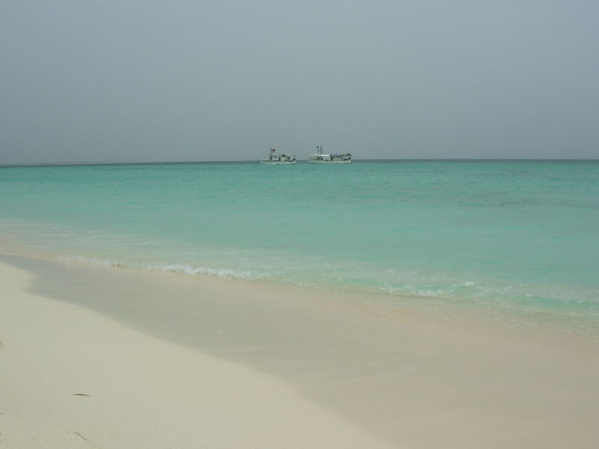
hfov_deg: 49.0
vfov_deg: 37.7
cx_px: 300
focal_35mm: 38
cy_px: 224
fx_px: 658
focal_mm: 6.3
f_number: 4.9
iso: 50
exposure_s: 1/1054
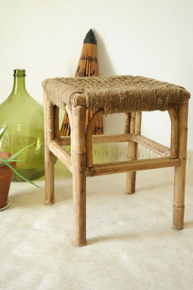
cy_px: 145
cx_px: 96
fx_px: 426
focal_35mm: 53
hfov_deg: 25.5
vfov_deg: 37.5
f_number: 5.6
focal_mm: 35
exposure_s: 1/30
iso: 800
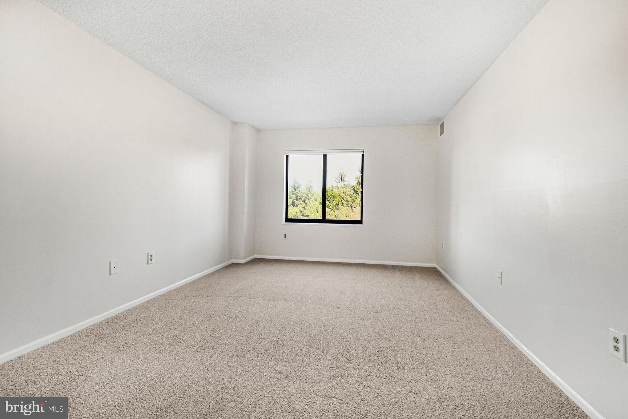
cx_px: 314
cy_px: 210
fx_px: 262
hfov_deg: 100.4
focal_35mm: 15
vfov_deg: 77.3
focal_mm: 10
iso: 200
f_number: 8
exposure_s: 1/10
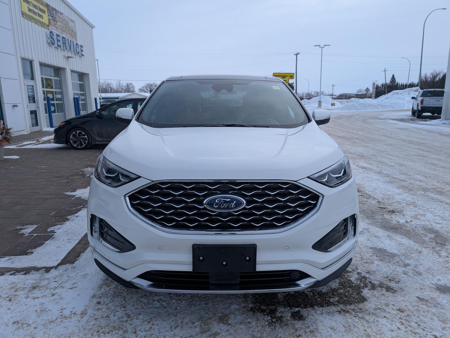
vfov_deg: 56.9
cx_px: 225
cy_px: 169
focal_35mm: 24
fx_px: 312
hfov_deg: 71.5
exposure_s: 1/1011
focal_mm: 6.9
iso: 22
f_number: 1.68
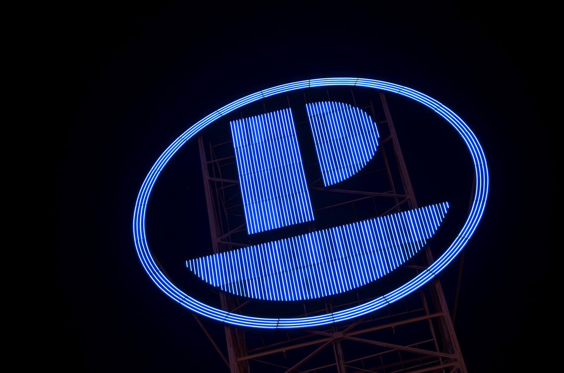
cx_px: 282
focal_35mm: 105
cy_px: 186
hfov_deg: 19.5
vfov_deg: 13.0
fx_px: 1642
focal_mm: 70
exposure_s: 1/30
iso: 500
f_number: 5.6
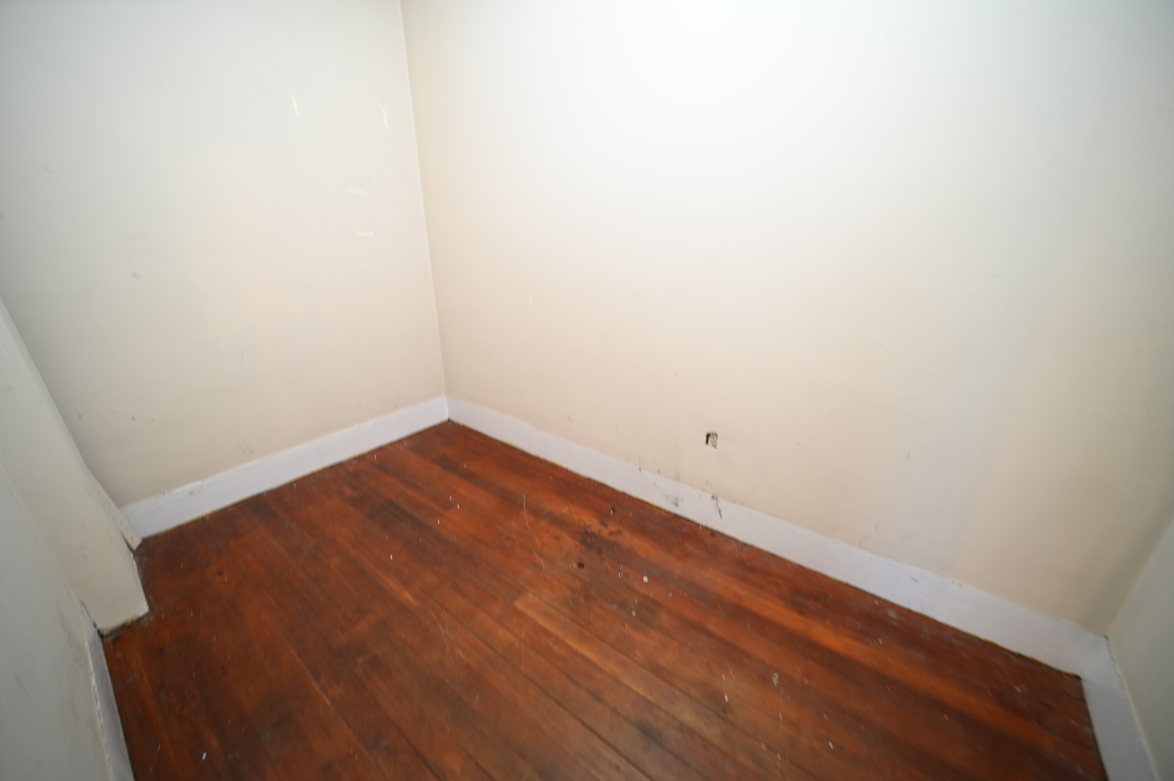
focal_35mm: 14
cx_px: 587
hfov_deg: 104.3
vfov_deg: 81.1
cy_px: 390
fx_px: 456
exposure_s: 1/13
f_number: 2.8
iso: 450
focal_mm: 14
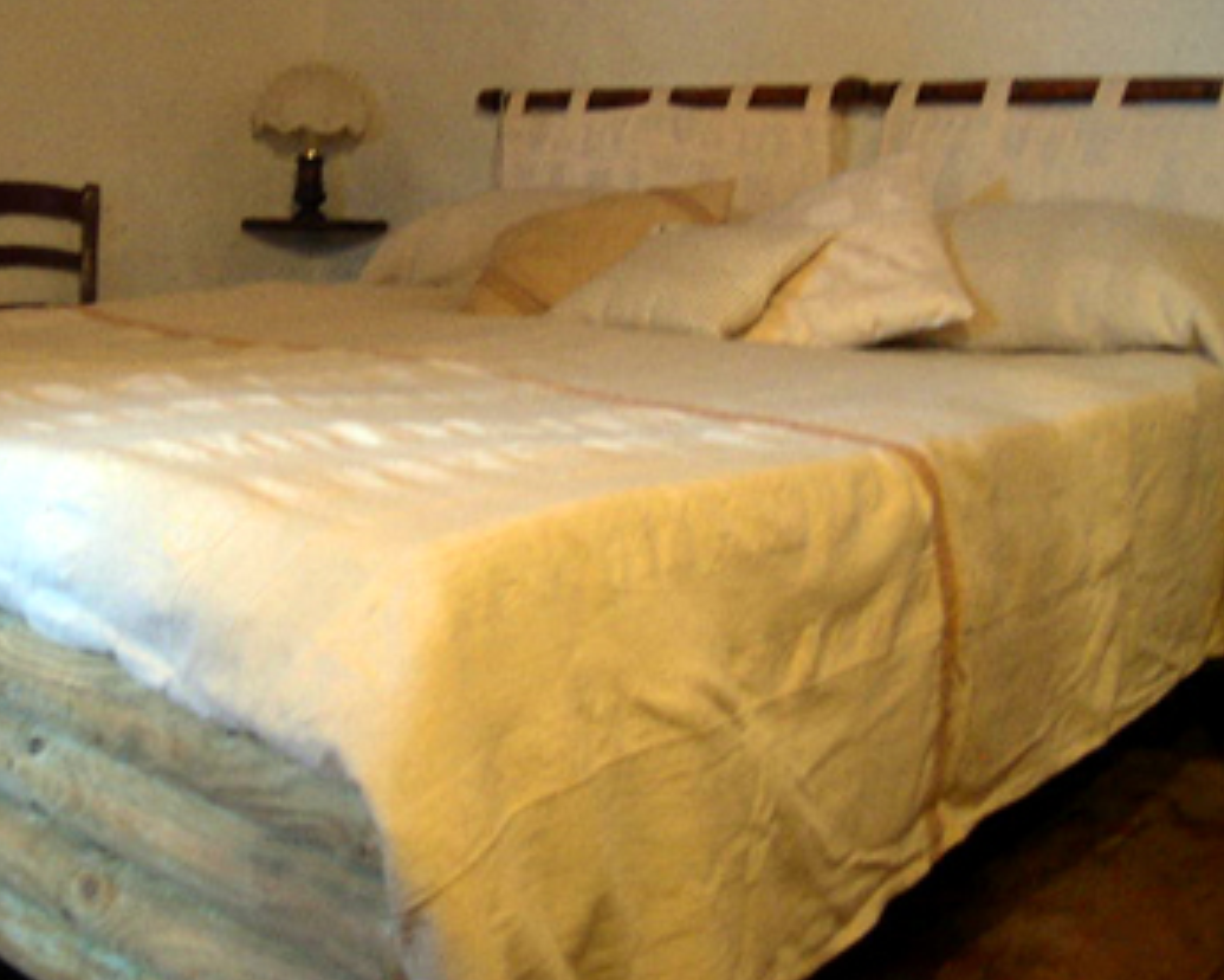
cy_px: 476
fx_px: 1558
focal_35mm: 43
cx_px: 518
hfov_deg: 42.8
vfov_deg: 34.9
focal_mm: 8
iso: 323
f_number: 2.8
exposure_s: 1/4.7
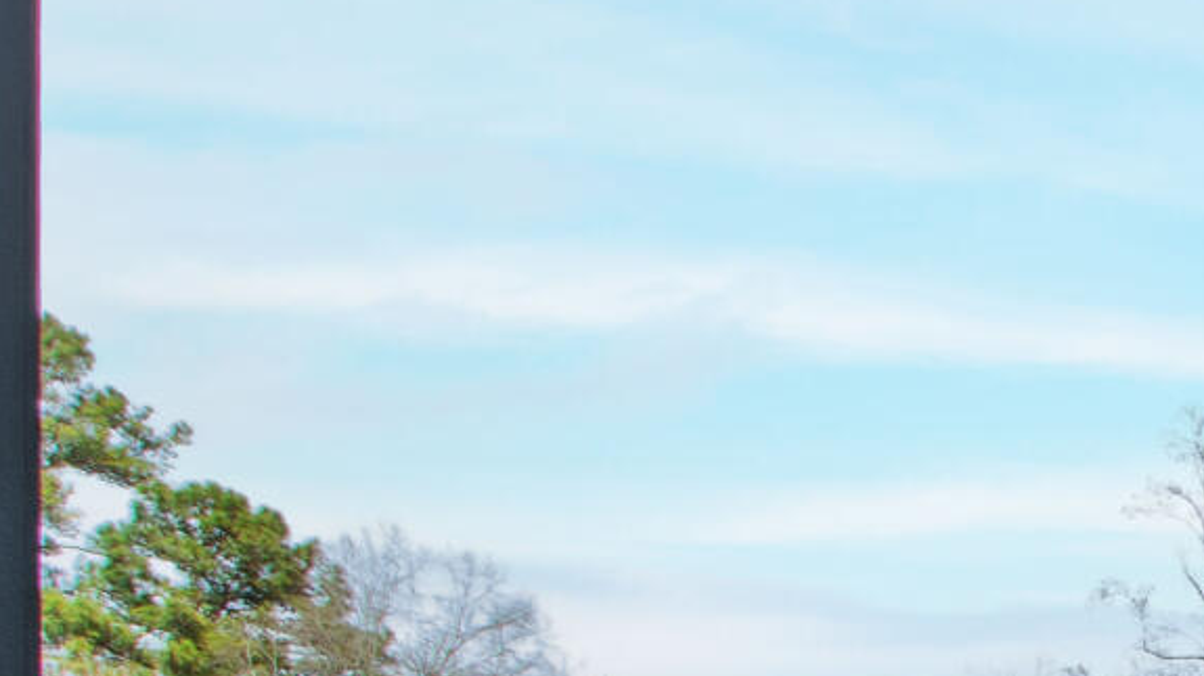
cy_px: 1243
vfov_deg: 13.2
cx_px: 2416
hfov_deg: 17.9
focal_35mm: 82
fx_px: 2617
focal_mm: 10
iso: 100
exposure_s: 1/30
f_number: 8
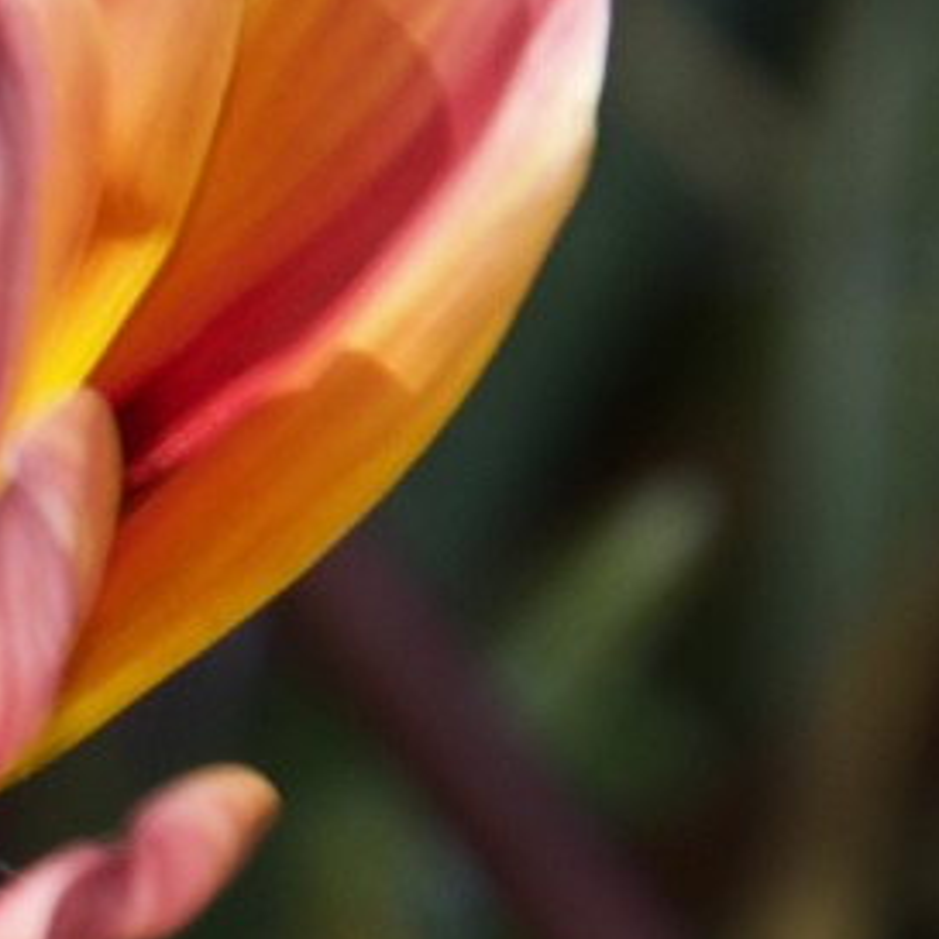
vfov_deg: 1.6
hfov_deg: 1.5
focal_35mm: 1130
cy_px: 1531
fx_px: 34667
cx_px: -1242
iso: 200
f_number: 9
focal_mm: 105
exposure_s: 1/200
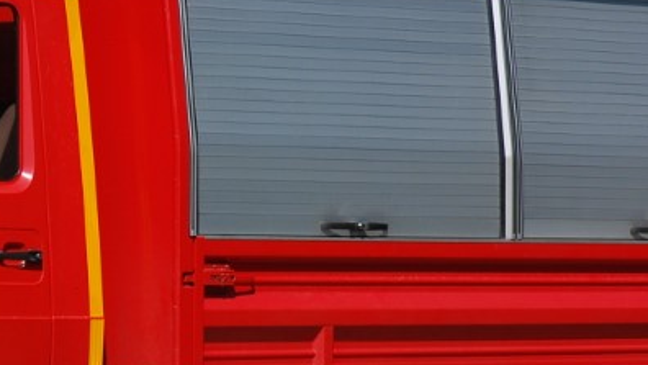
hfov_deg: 9.0
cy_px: 296
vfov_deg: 5.1
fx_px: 4091
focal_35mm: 238
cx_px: -50
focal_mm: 52
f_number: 8
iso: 200
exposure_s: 1/320
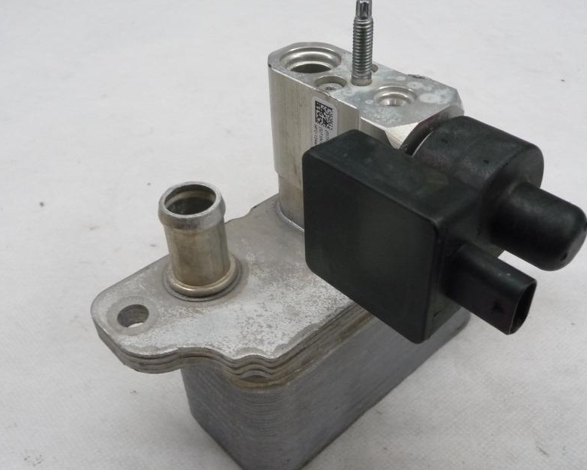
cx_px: 300
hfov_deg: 50.3
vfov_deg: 41.1
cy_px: 269
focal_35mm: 36
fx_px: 626
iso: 200
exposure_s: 1/30
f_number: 3.3
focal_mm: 4.7
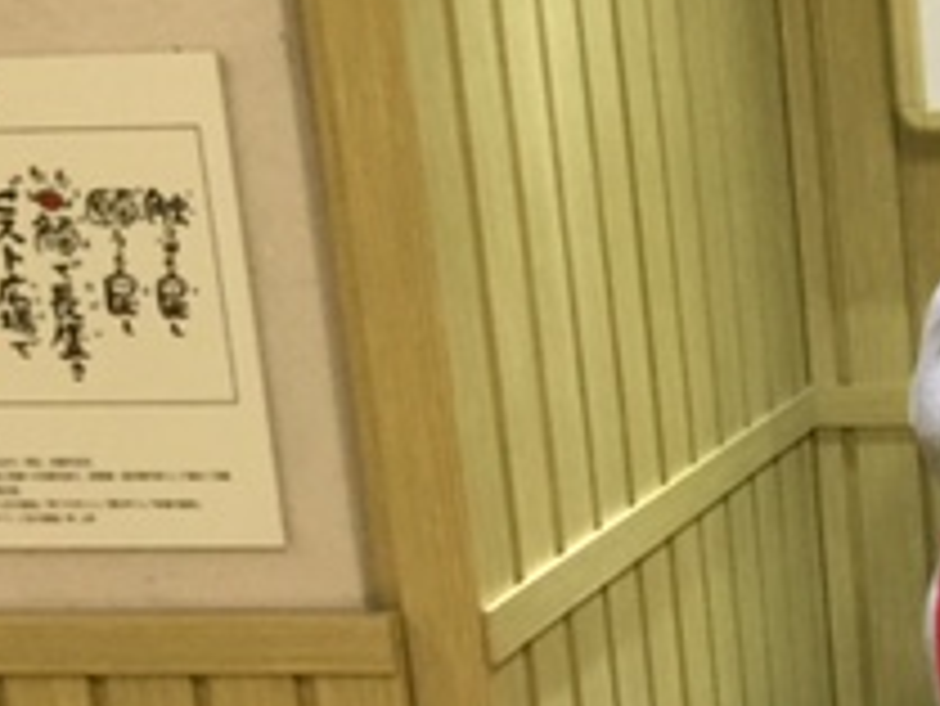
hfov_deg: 19.1
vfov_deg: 15.4
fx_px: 2581
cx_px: 1232
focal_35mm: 95
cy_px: 603
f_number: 2.4
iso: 100
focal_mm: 3.3
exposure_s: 1/30
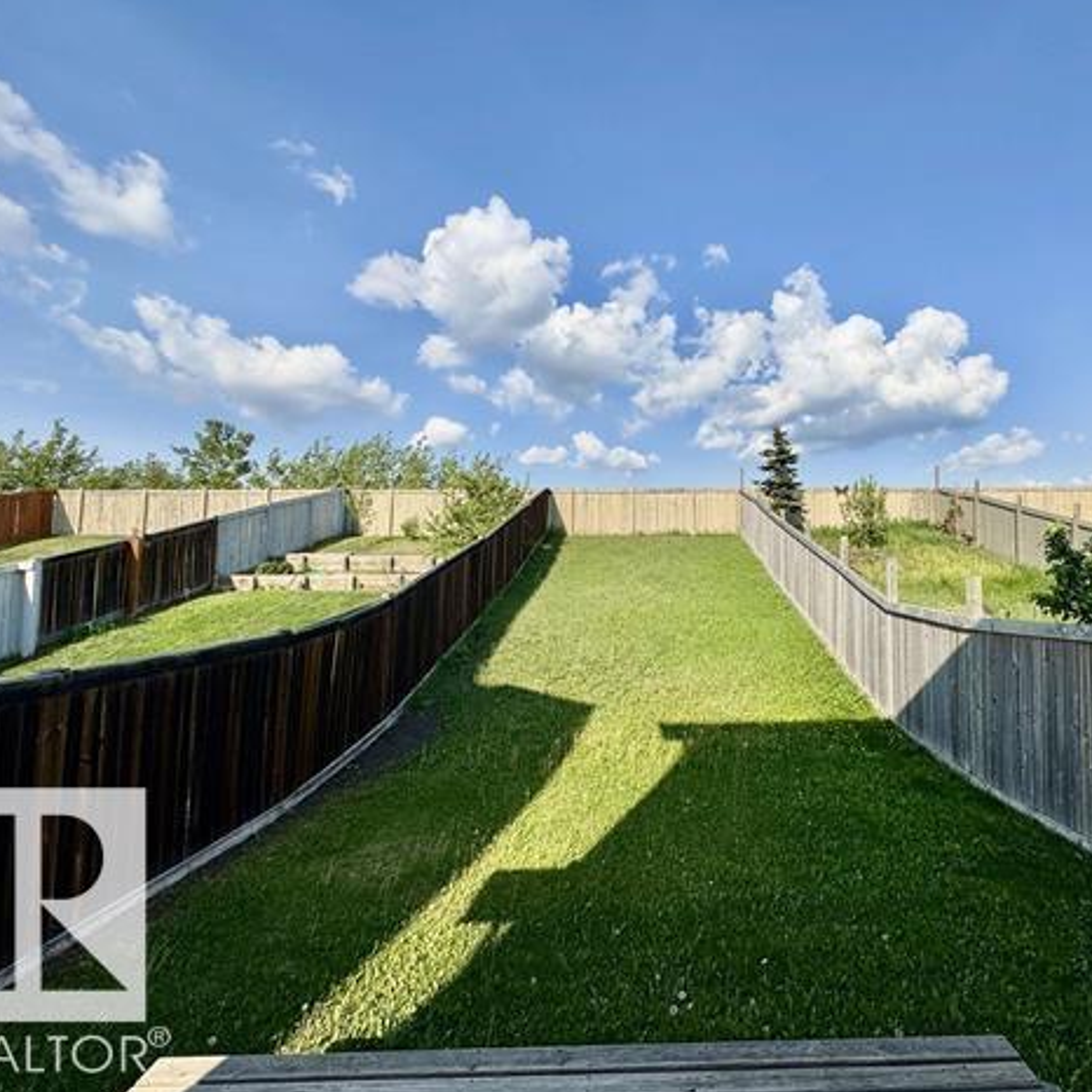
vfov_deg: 84.0
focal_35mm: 17
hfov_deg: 82.8
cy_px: 544
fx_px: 607
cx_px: 661
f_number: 2.2
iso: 50
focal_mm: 2.22
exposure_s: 1/2083
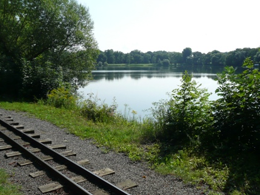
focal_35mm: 35
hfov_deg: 52.5
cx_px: 145
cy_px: 92
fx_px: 263
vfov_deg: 40.6
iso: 100
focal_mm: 4.9
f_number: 3.4
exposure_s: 1/800
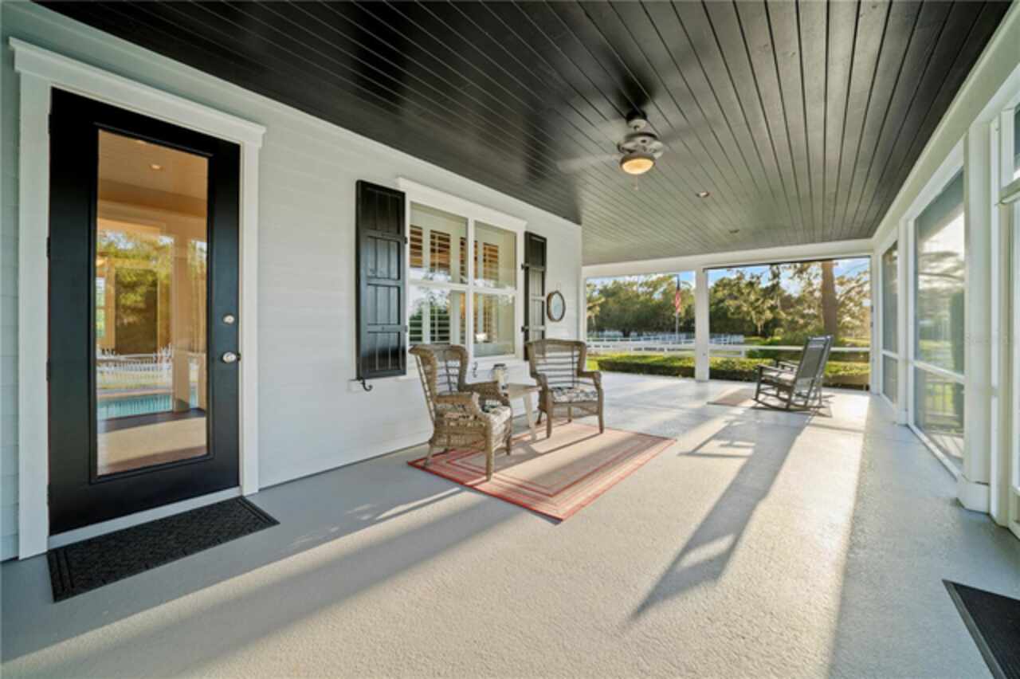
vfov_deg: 81.1
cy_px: 340
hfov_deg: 104.3
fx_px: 396
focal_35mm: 14
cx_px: 510
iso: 125
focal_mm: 14
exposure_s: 1/30
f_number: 2.8
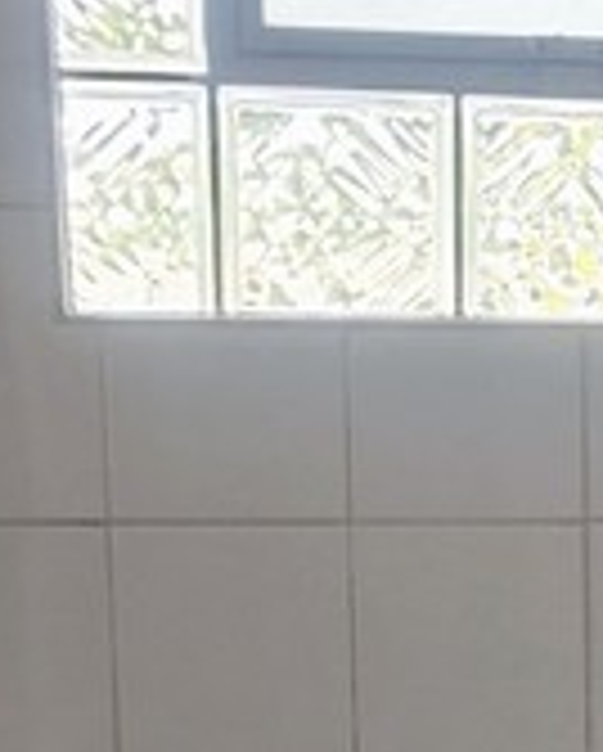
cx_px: 860
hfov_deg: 10.4
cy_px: 1274
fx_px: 3229
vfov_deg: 12.3
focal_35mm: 145
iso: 267
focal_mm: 5.56
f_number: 1.8
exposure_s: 1/120
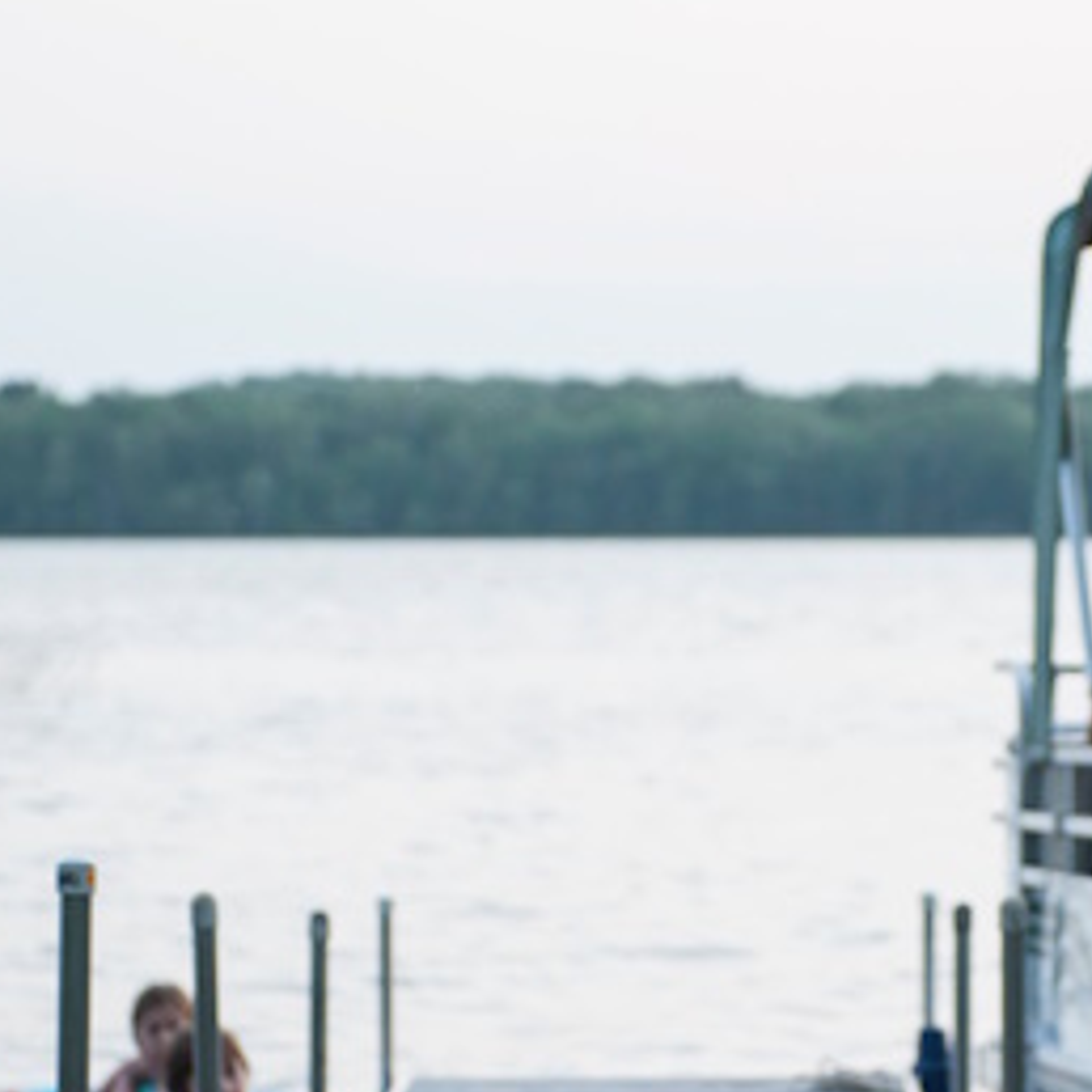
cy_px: 758
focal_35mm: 184
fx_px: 6567
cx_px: 821
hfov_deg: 9.5
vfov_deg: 9.5
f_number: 4
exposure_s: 1/80
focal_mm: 70
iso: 100
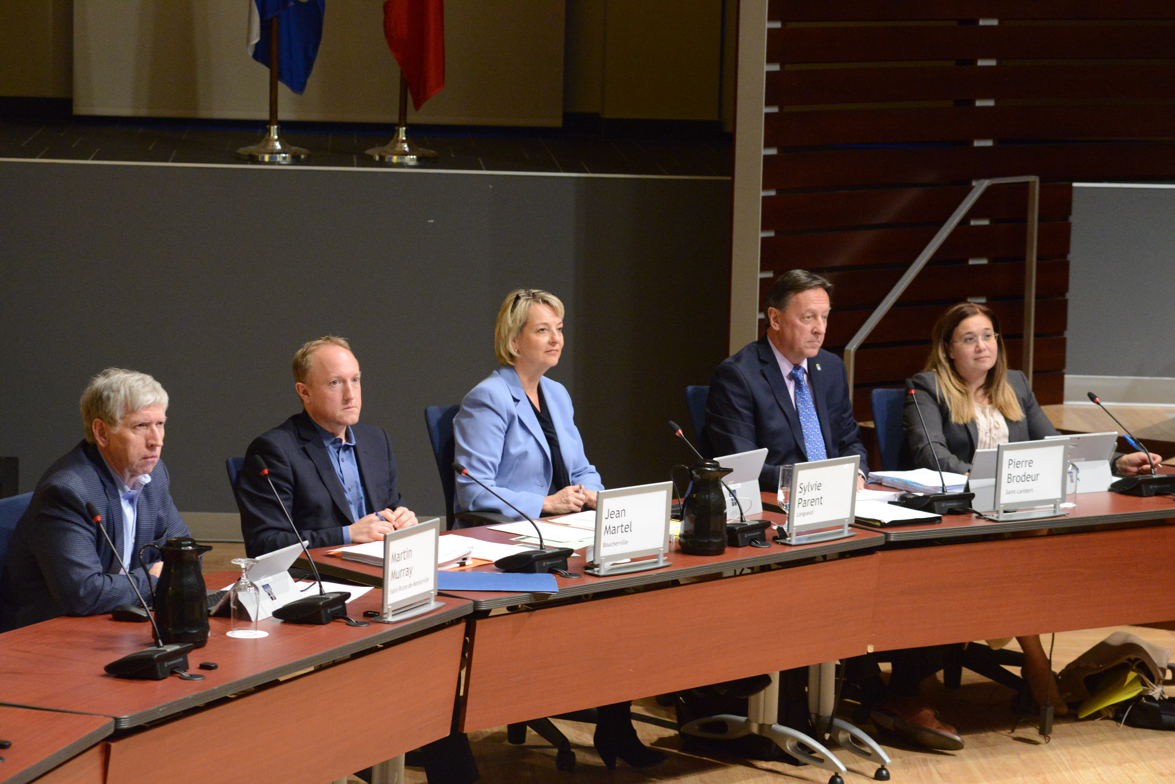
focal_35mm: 112
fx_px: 3655
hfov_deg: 18.3
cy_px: 392
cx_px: 588
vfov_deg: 12.2
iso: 6400
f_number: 6.3
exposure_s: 1/100
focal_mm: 112
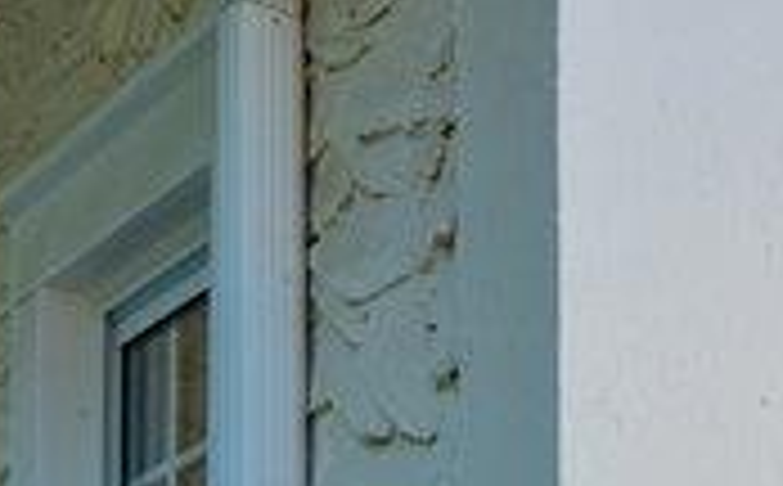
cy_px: 1276
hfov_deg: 14.4
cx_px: 1894
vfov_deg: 11.0
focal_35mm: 94
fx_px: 2002
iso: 125
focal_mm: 16
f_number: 5.6
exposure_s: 1/200
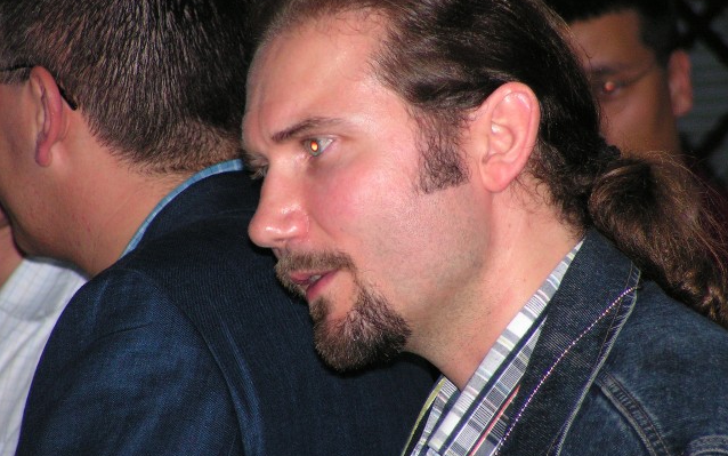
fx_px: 5318
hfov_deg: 7.8
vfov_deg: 4.9
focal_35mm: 268
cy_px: 232
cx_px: 364
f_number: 3.2
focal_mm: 42.1
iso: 200
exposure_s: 1/250
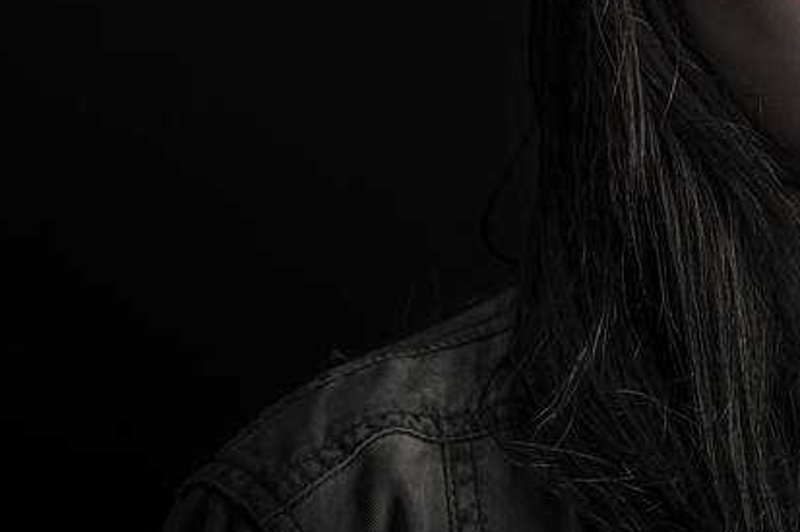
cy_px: -63
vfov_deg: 5.4
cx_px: 929
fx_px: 5642
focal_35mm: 254
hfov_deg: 8.0
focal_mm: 105
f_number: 6.3
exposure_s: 1/250
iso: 100
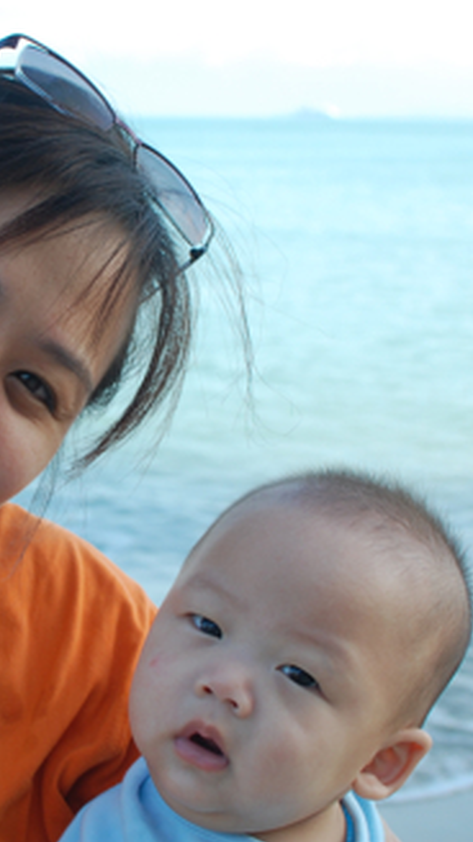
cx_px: -3
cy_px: 418
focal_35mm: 84
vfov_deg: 25.4
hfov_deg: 14.2
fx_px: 1872
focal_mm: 35
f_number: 6.3
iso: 200
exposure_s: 1/160
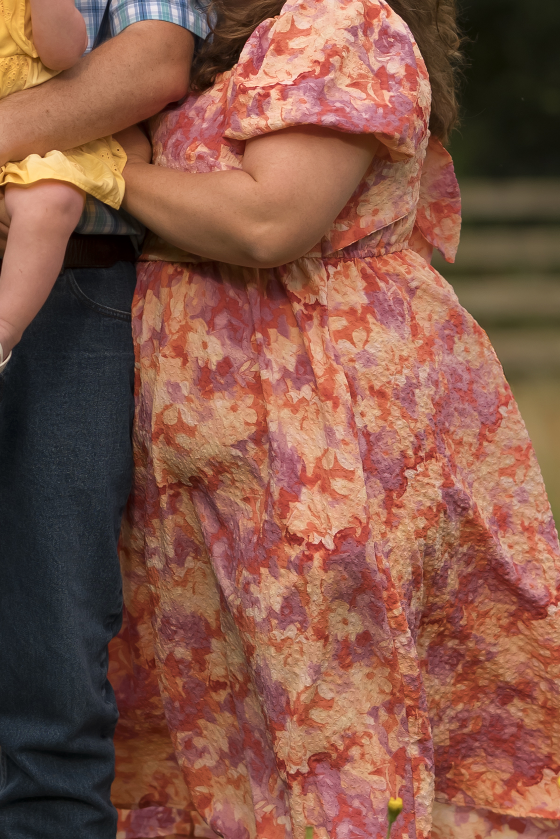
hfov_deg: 4.9
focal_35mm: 283
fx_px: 6595
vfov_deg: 7.3
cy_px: 184
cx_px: 128
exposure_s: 1/2000
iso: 160
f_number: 2.2
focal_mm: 85
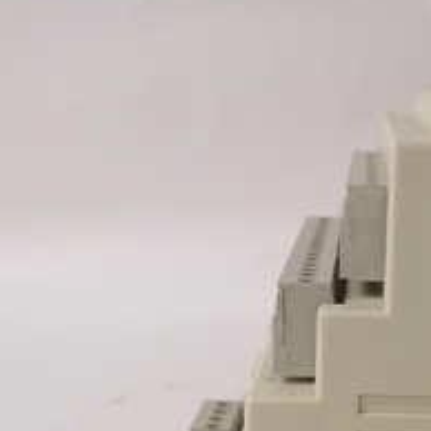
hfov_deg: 22.8
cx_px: 484
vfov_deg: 24.0
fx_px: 1000
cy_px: 327
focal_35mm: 71
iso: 200
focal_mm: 3.81
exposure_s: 1/33.3
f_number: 2.2
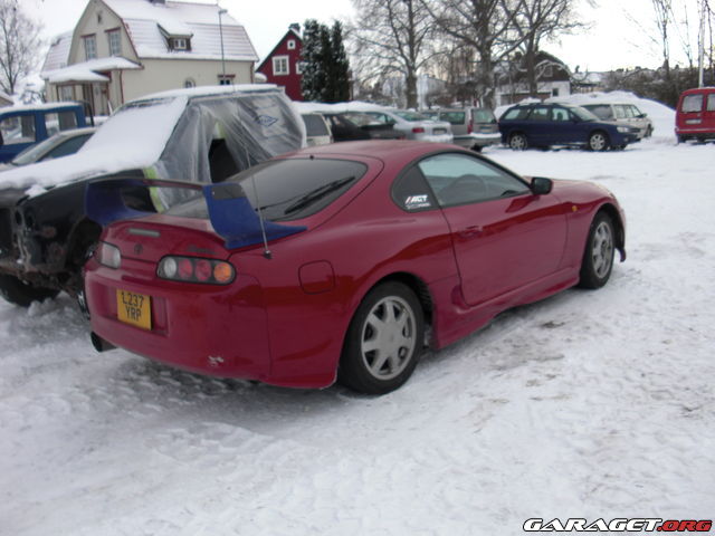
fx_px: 744
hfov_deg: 51.4
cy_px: 268
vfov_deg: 39.7
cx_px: 358
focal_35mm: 36
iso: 50
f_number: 2.8
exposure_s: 1/500
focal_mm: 6.3
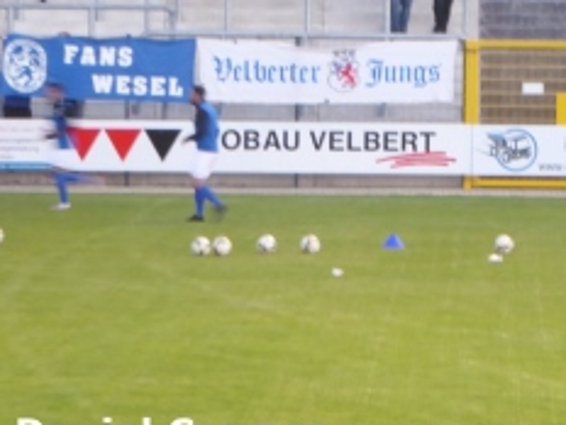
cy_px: 46
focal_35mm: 334
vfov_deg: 4.4
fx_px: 5461
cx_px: 505
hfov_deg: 5.9
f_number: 5.6
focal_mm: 30.9
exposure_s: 1/15
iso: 400
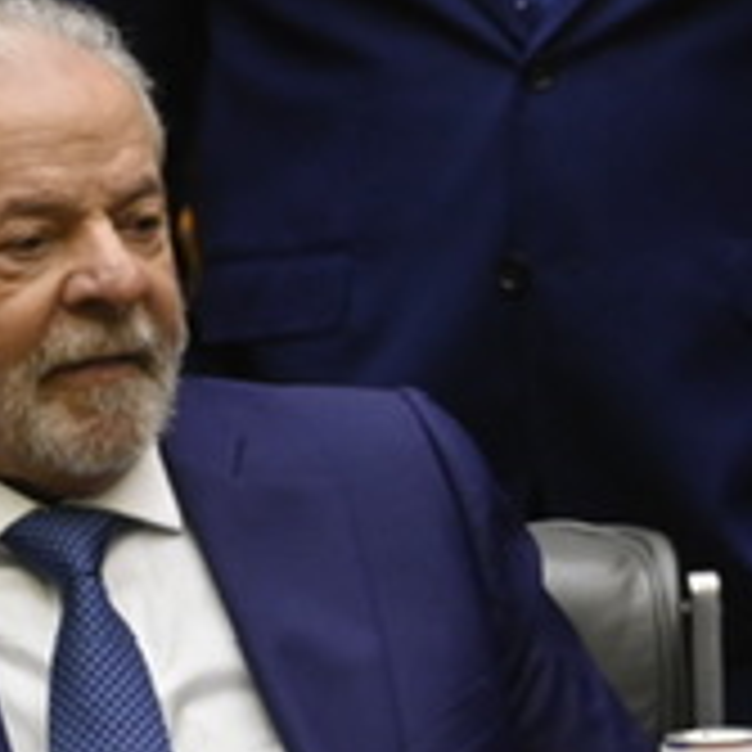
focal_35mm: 1366
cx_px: 932
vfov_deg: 1.3
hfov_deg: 1.3
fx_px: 33574
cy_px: 155
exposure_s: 1/125
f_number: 5.6
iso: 3200
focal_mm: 420
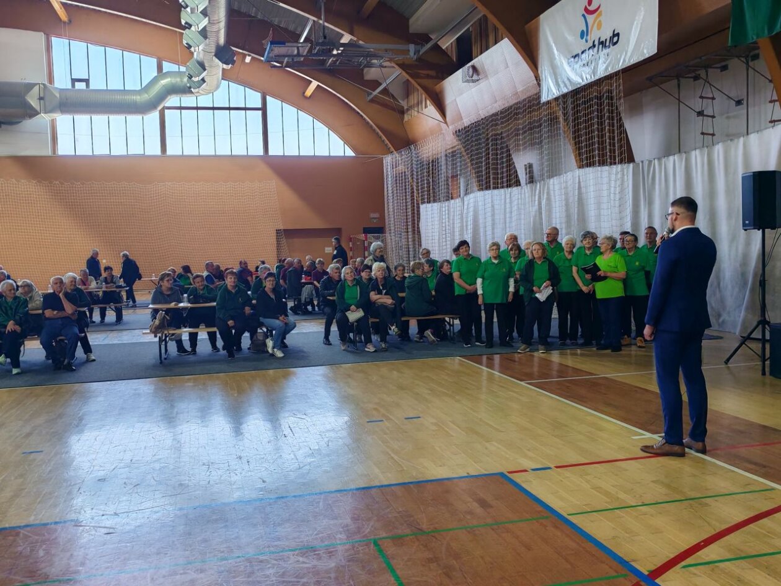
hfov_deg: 55.4
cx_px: 390
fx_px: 745
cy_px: 293
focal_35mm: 33
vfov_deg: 42.9
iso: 64
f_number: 1.95
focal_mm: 5.52
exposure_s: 1/100
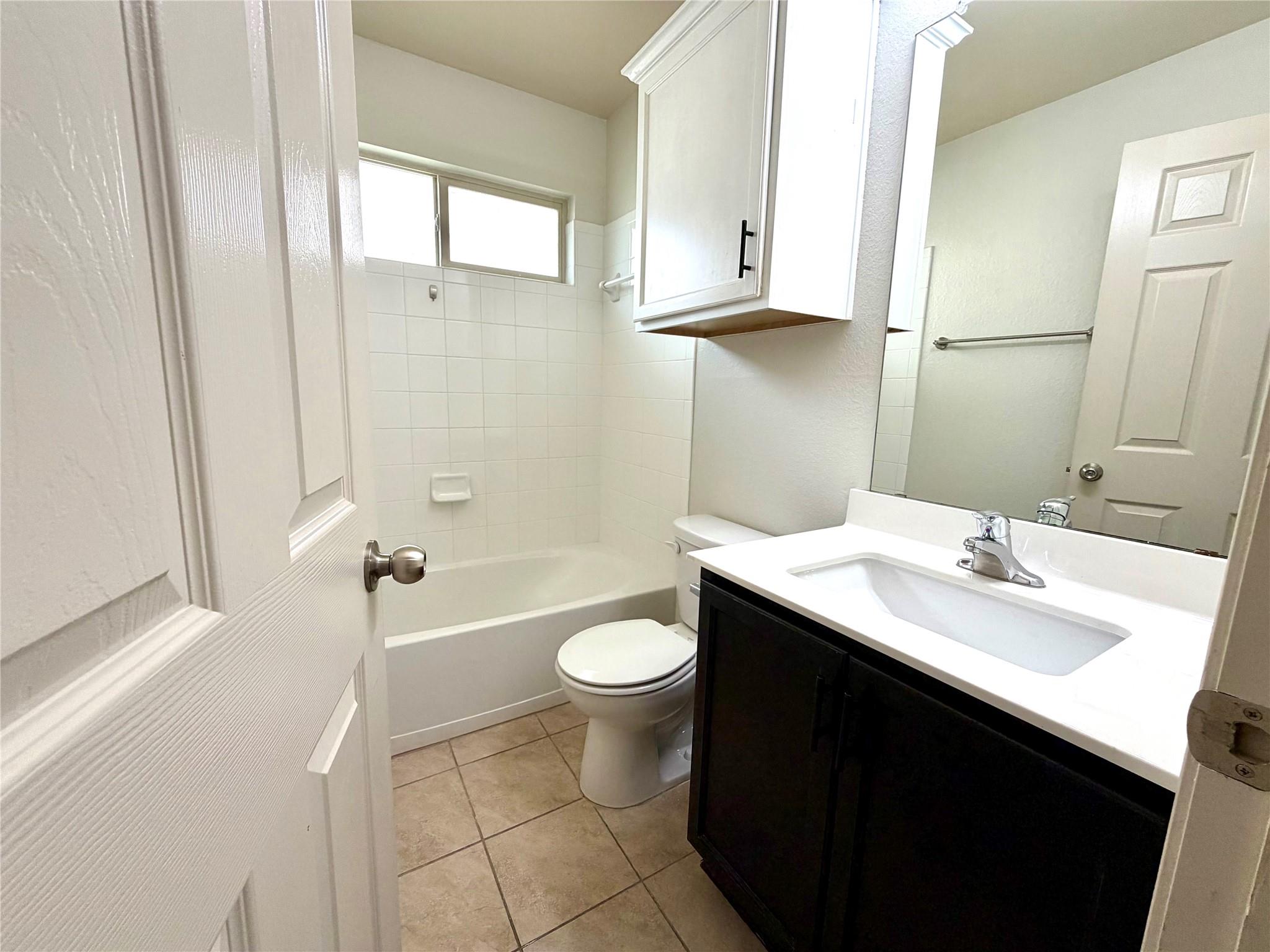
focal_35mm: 14
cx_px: 635
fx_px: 514
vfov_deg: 85.7
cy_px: 476
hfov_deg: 102.1
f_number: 2.2
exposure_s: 1/120
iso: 125
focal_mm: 2.22
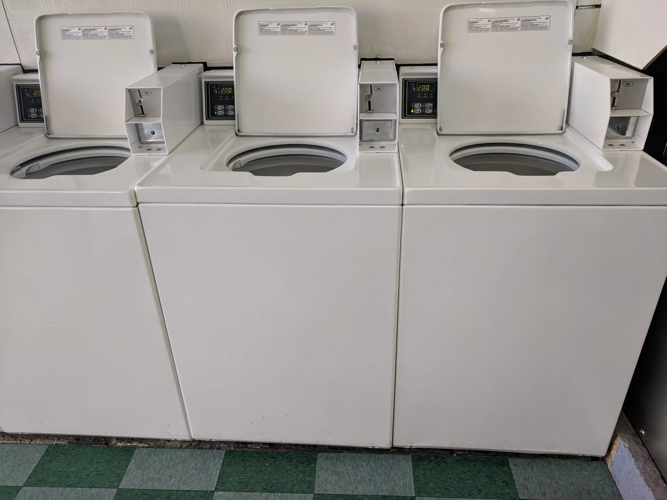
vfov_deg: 53.1
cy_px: 250
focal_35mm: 26
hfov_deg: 67.3
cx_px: 334
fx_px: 501
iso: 127
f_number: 2
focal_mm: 4.67
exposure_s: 1/120
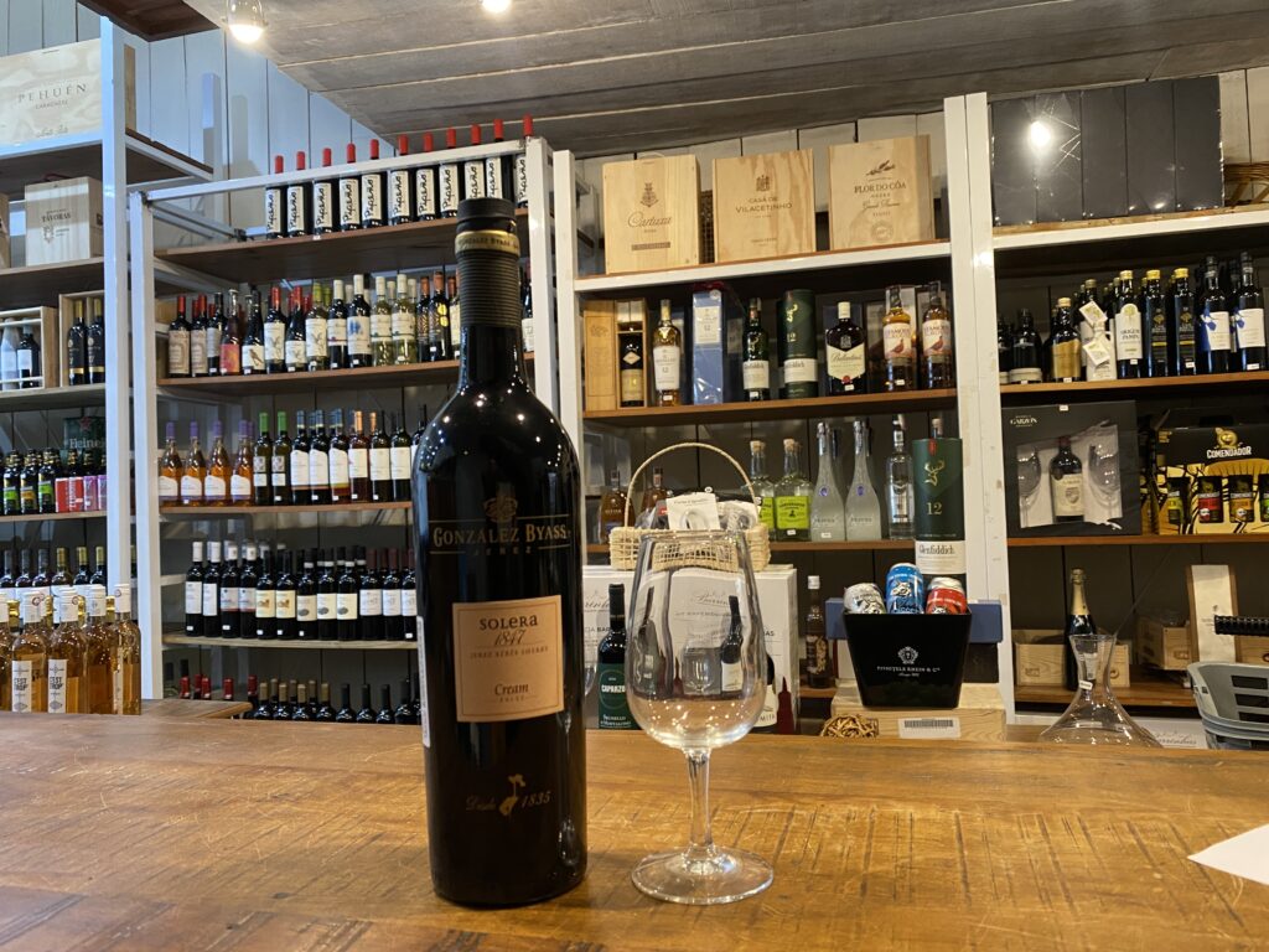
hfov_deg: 67.3
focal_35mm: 26
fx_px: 953
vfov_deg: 53.1
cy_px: 476
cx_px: 634
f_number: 1.8
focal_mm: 4.25
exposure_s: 1/60
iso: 320
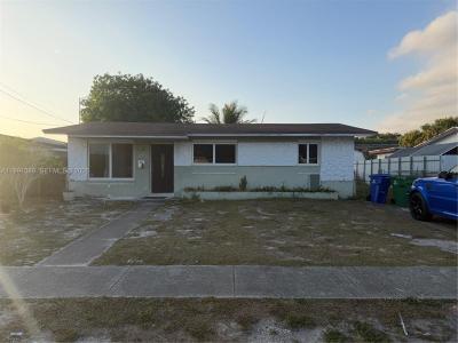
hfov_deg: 71.6
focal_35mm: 24
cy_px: 172
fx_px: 318
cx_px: 229
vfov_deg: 56.8
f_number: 1.78
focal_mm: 6.76
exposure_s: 1/2525
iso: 80
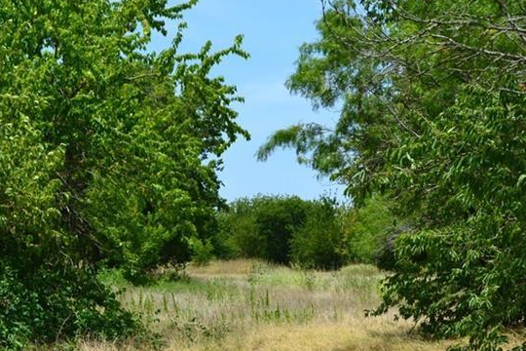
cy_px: 322
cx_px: 276
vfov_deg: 14.9
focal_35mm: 91
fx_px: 1330
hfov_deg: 22.4
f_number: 11
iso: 400
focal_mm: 32
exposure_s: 1/500
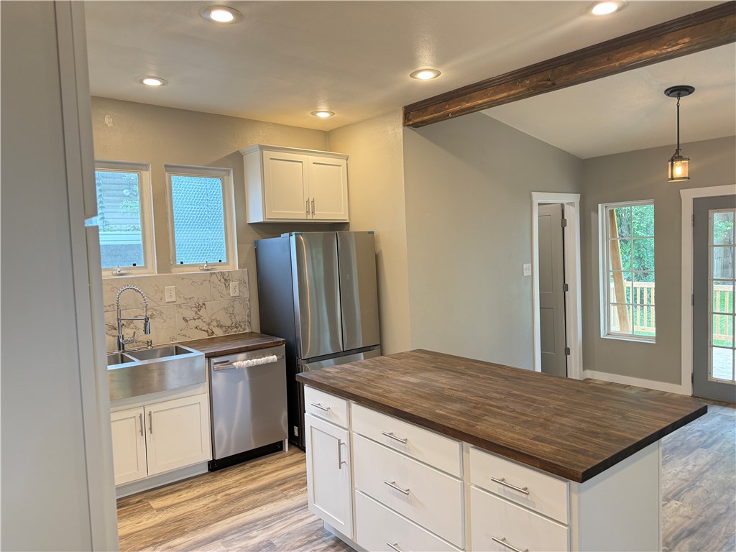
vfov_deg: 56.8
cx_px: 368
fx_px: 510
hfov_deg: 71.6
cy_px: 276
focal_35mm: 24
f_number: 1.78
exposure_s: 1/60
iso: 250
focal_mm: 6.76
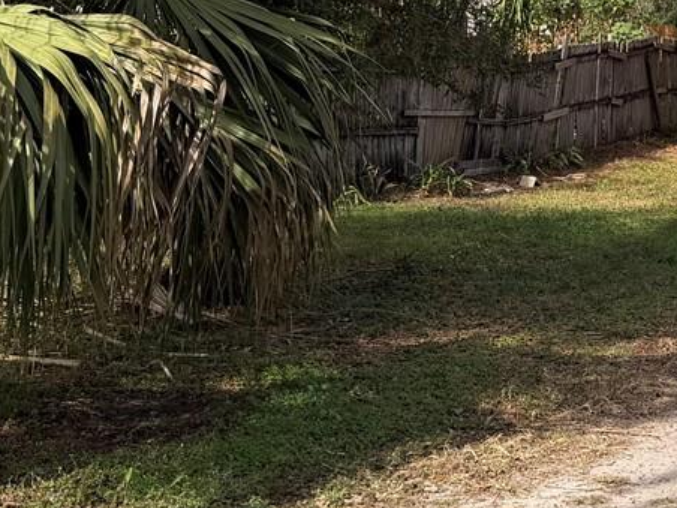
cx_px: 692
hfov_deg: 22.1
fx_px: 1662
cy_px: -64
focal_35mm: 85
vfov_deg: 16.8
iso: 80
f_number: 1.78
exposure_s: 1/2370
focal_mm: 6.76
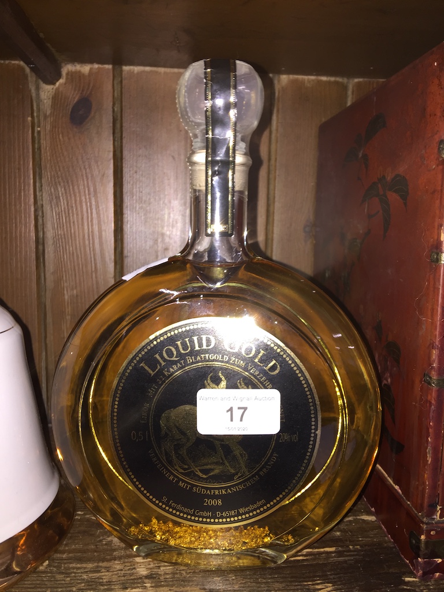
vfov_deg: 61.7
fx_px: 496
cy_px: 296
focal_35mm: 29
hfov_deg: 48.2
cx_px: 222
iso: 40
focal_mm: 4.15
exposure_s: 1/33
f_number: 2.2
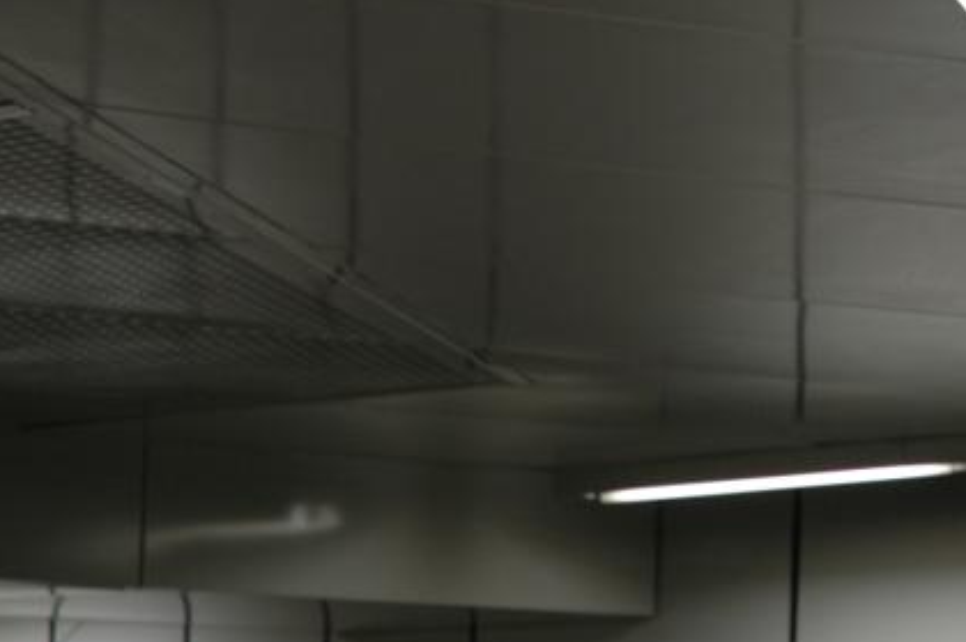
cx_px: 1153
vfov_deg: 5.0
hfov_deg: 7.5
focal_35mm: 272
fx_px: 7290
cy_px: 109
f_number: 4.5
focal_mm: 70
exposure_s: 1/20
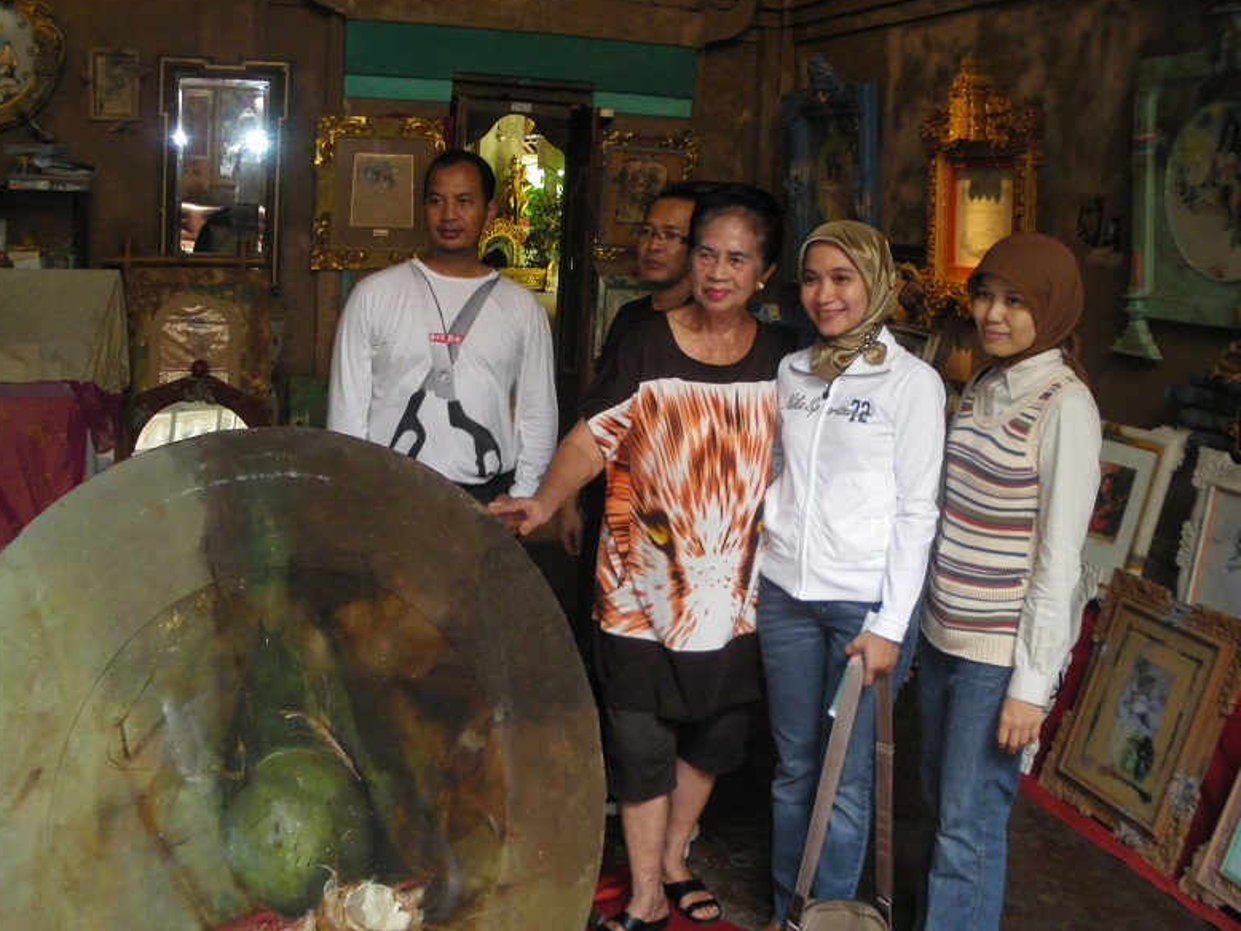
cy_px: 467
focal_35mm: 37
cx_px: 616
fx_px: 1327
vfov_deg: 38.7
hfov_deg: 50.1
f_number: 3.5
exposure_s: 1/50
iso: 400
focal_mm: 6.3
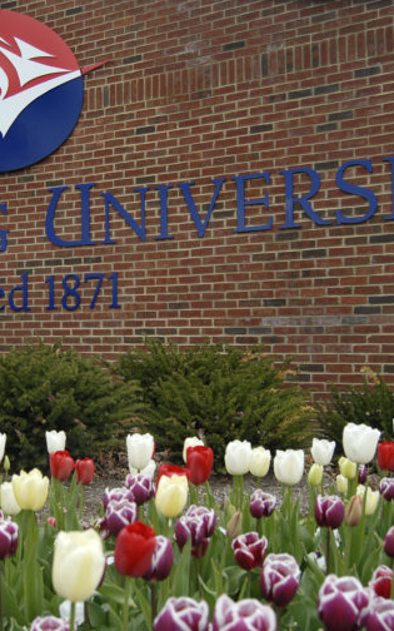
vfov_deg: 47.2
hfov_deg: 30.0
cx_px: 93
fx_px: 722
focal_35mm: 42
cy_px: 316
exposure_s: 1/500
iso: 200
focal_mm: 18
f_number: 4
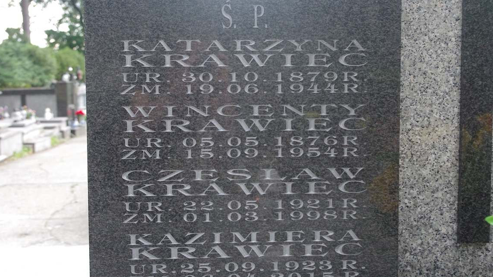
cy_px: 145
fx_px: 719
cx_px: 246
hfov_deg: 37.9
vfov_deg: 21.8
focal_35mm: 55
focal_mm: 35
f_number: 6.3
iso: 1600
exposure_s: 1/200
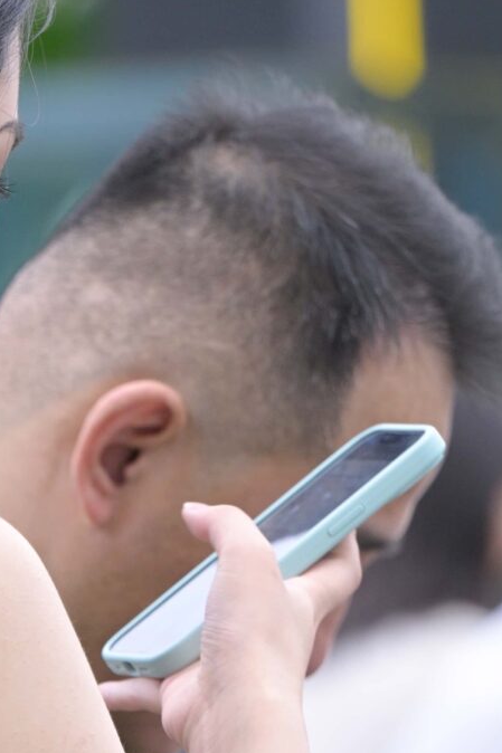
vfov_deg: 3.7
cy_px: 1195
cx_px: -323
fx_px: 11530
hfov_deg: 2.5
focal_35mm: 551
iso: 320
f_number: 4
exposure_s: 1/400
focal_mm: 145
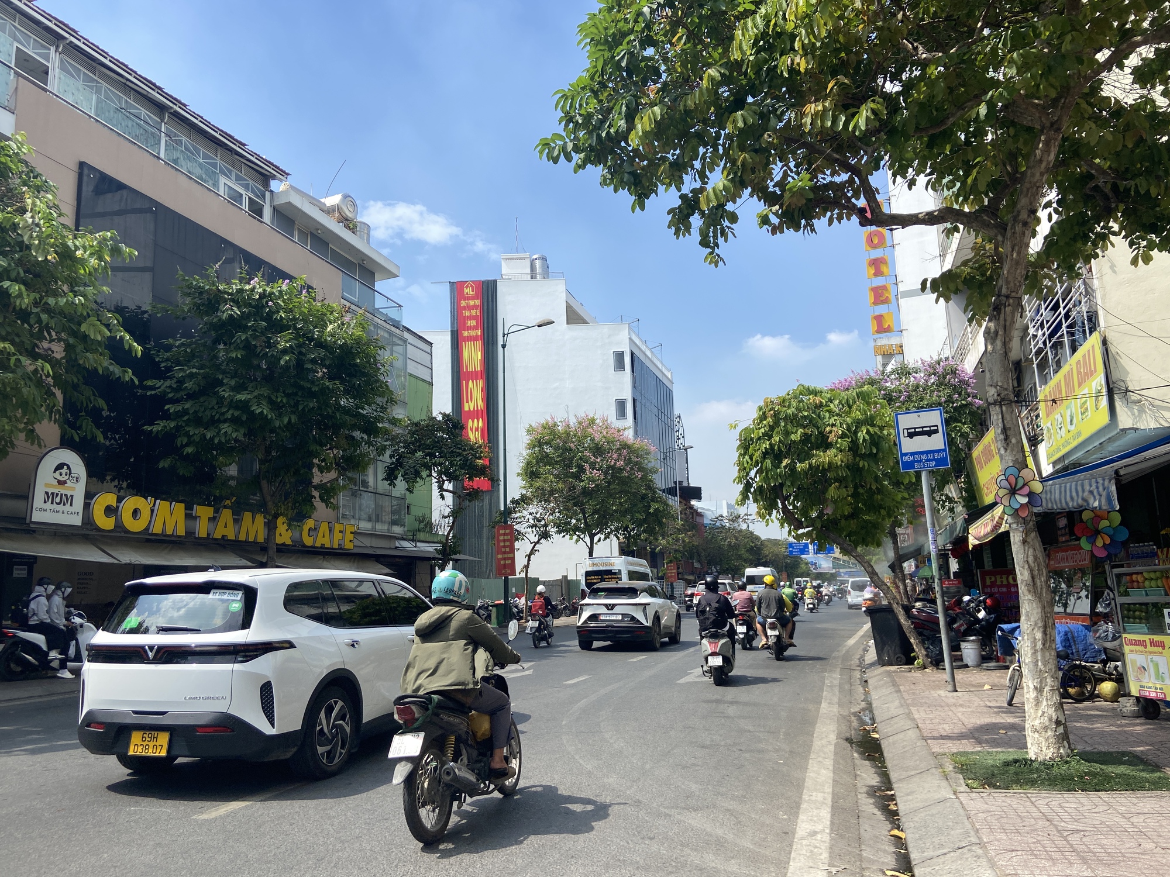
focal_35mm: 26
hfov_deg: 67.3
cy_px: 438
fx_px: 879
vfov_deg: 53.1
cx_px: 585
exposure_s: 1/2268
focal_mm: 4.25
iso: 32
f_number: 1.8
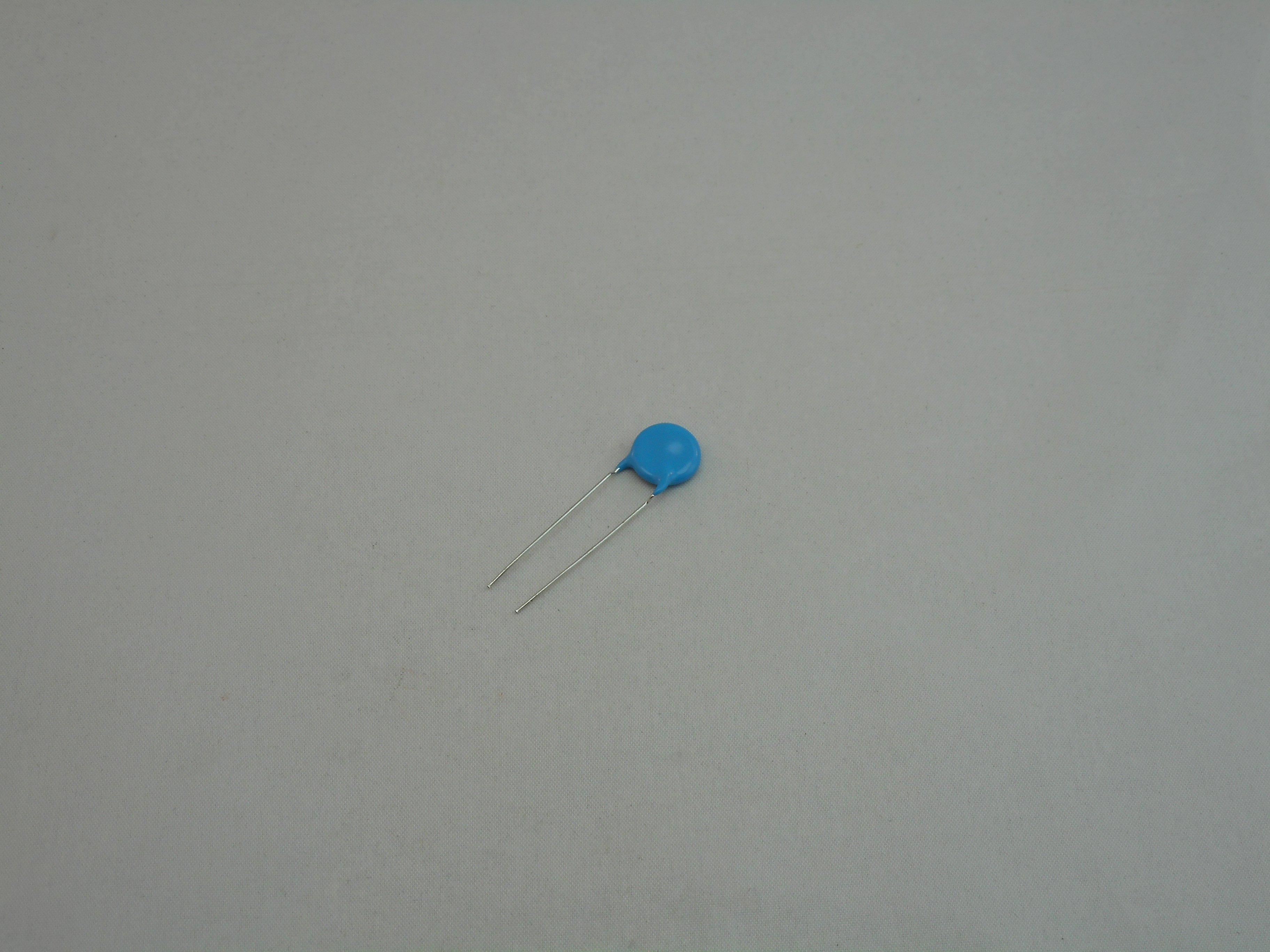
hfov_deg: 32.7
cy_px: 476
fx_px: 2165
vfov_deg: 24.8
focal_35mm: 59
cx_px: 635
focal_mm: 10.5
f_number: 5.1
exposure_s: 1/60
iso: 80
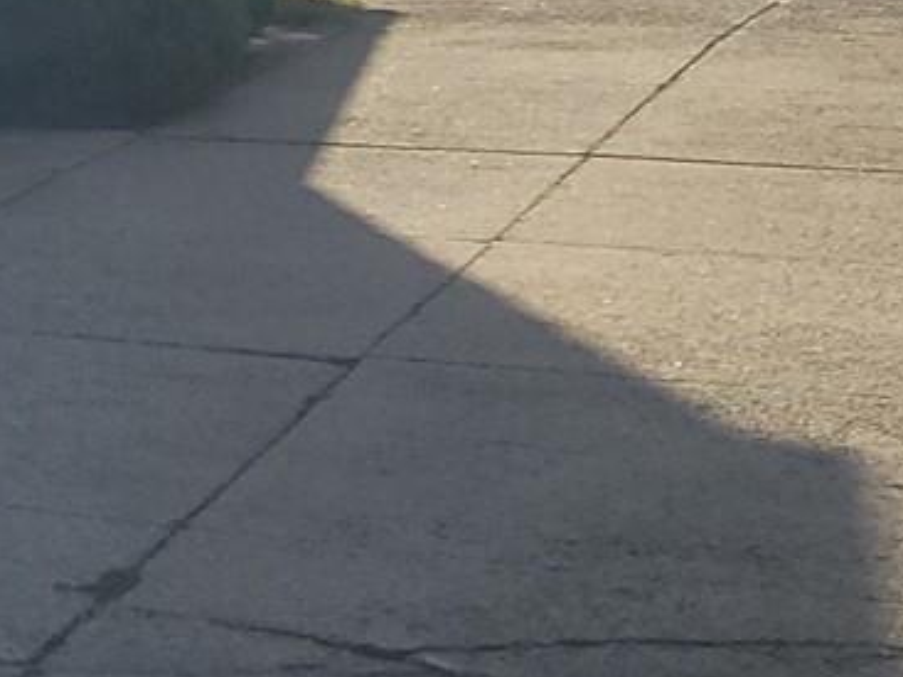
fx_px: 3494
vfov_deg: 10.6
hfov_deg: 12.2
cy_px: -426
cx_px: -1169
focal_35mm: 134
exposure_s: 1/1276
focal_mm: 6.7
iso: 16
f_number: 1.8
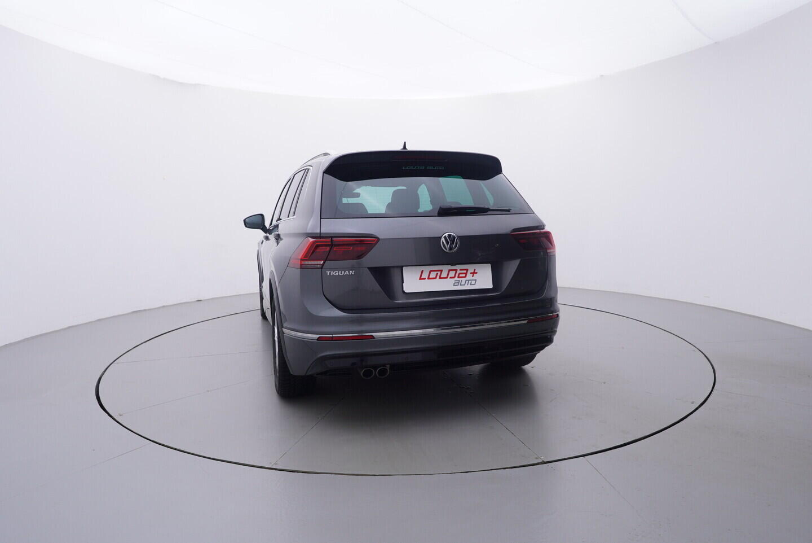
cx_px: 406
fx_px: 508
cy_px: 272
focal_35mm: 22
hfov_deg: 77.3
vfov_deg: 56.2
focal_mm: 15
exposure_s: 1/80
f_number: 5
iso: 200
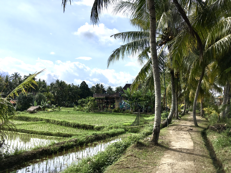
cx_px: 116
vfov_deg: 48.2
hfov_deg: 61.7
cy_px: 86
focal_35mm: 29
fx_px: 194
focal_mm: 4.15
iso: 25
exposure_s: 1/3497
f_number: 2.2
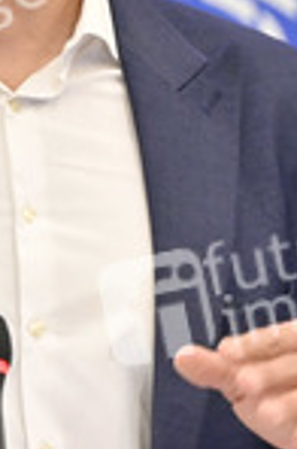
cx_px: -20
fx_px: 4550
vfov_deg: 5.6
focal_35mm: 366
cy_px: 143
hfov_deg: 3.7
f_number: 2.8
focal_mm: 135
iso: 2000
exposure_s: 1/320
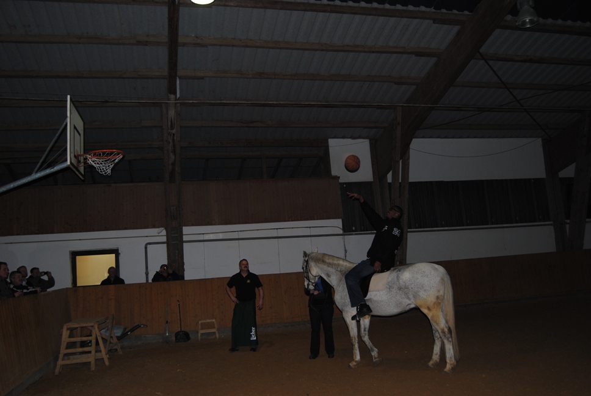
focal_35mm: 33
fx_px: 542
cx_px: 296
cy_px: 198
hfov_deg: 57.2
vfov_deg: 40.1
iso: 200
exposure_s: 1/60
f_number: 3.5
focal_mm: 22
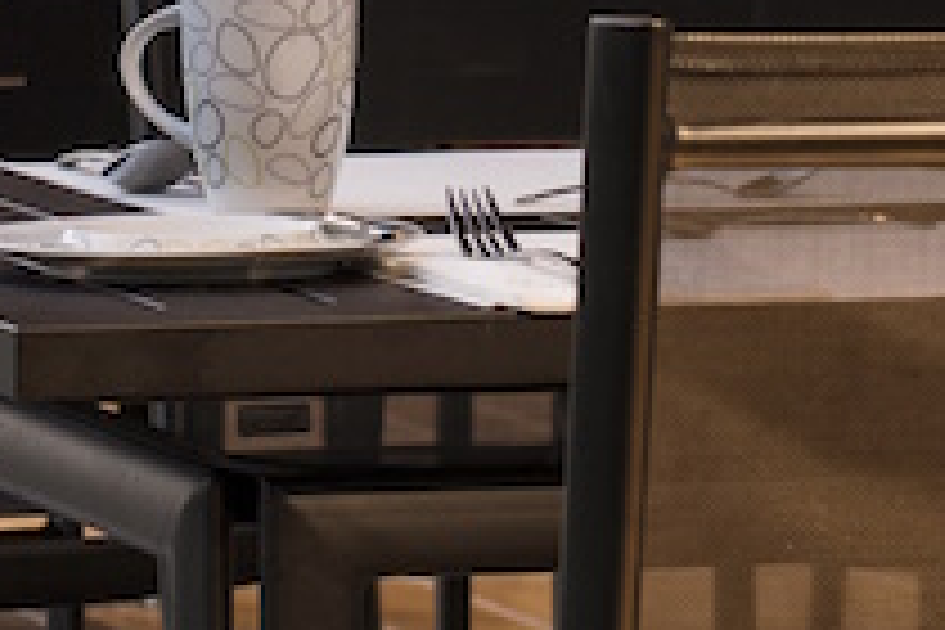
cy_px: -490
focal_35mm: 343
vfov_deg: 4.0
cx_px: 410
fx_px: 9003
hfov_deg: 6.0
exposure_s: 1.3
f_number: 7.1
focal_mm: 50
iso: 100
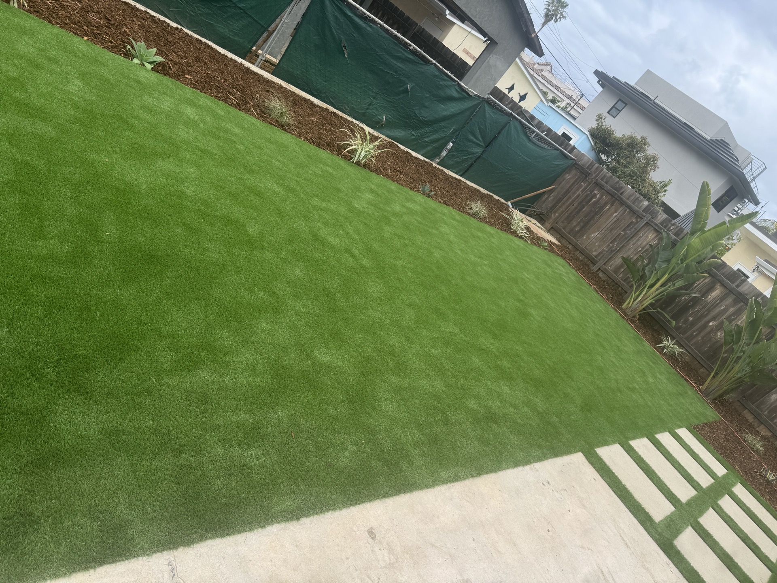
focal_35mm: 24
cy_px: 292
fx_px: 539
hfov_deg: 71.6
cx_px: 388
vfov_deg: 56.8
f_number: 1.78
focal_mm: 6.76
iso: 80
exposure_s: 1/1869
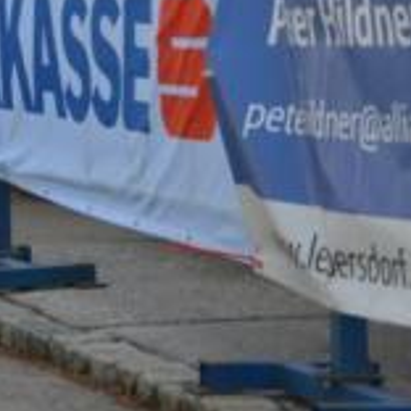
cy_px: -11
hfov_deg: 7.3
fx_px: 3170
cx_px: -195
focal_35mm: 236
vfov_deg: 7.4
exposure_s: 1/1000
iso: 500
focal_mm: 58
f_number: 5
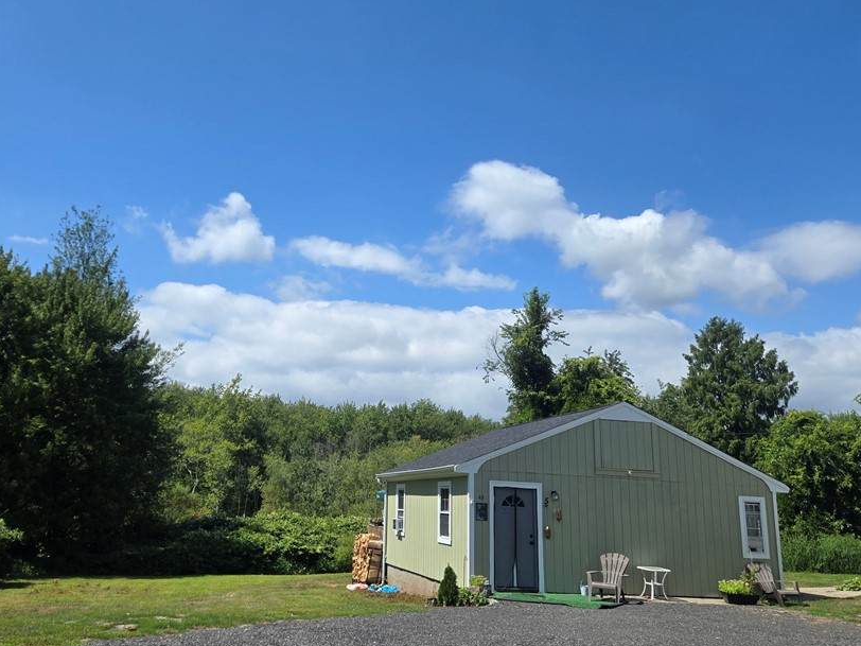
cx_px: 353
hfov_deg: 61.2
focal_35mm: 29
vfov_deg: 48.2
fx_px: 721
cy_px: 337
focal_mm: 5.4
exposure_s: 1/2240
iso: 25
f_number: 1.8
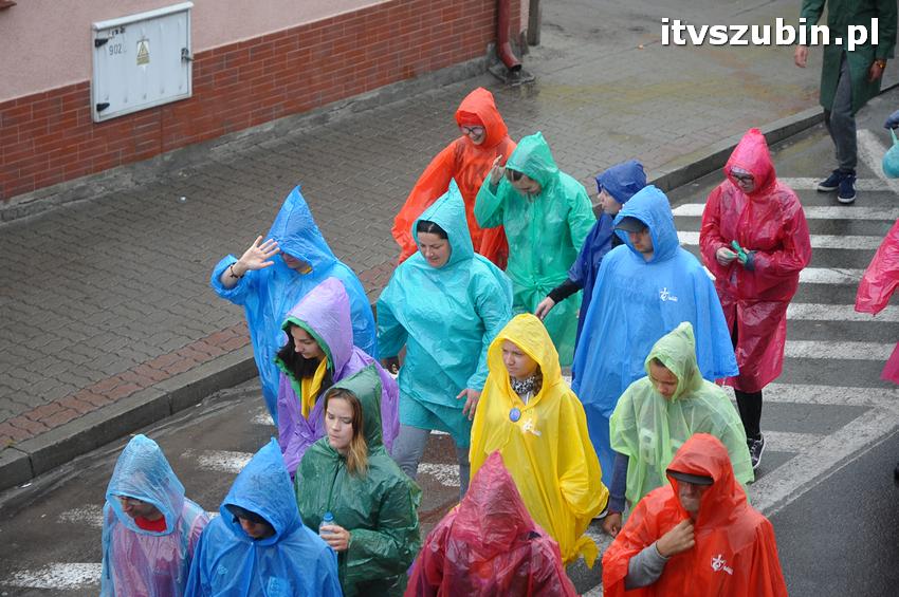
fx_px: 2620
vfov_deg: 13.0
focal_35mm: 105
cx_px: 450
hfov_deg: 19.5
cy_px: 298
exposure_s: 1/250
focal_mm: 70
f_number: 4.5
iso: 800
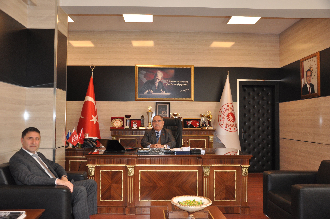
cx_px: 165
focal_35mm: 32
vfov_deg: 41.6
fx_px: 288
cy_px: 110
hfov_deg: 59.6
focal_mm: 21
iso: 640
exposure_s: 1/125
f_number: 3.8
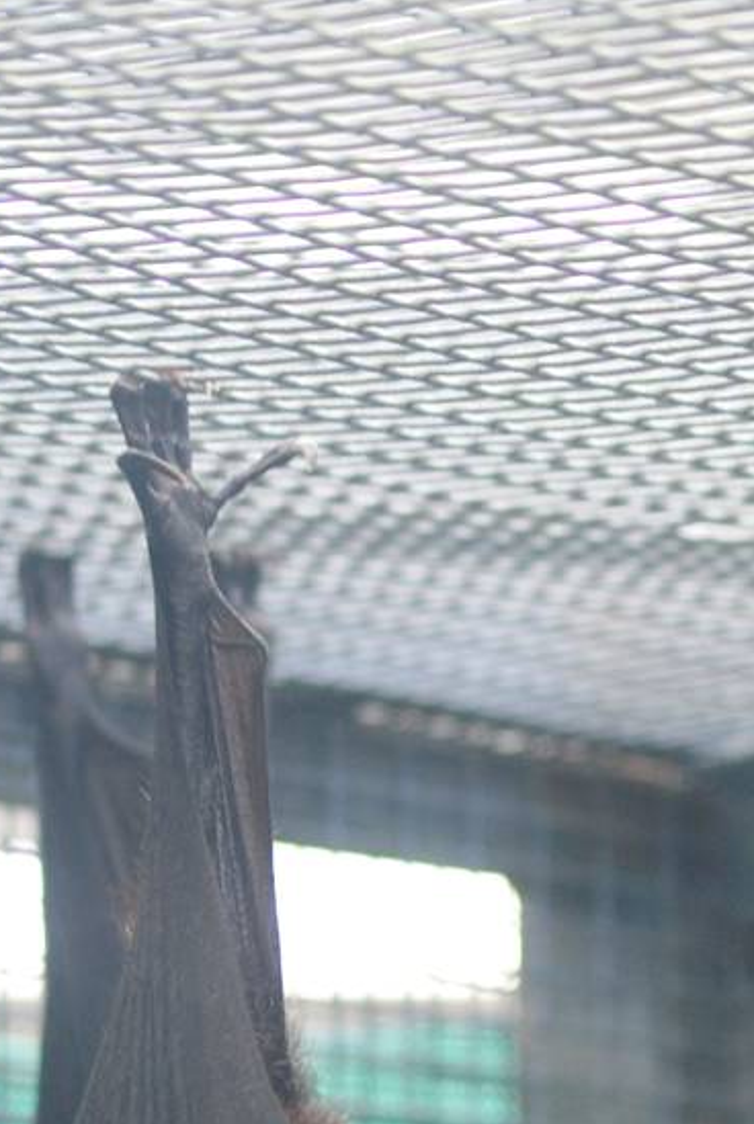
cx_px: 677
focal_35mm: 306
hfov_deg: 4.5
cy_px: 1226
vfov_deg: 6.7
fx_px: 9577
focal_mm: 70
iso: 400
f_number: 4
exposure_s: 1/160
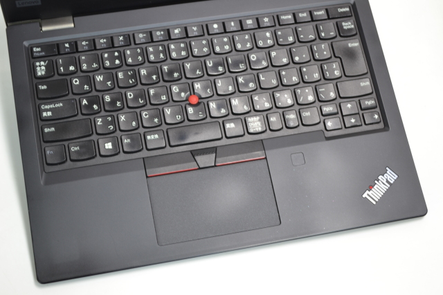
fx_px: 738
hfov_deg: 33.4
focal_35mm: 60
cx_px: 222
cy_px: 148
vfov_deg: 22.6
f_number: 5.3
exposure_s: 1/3
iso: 100
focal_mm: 40
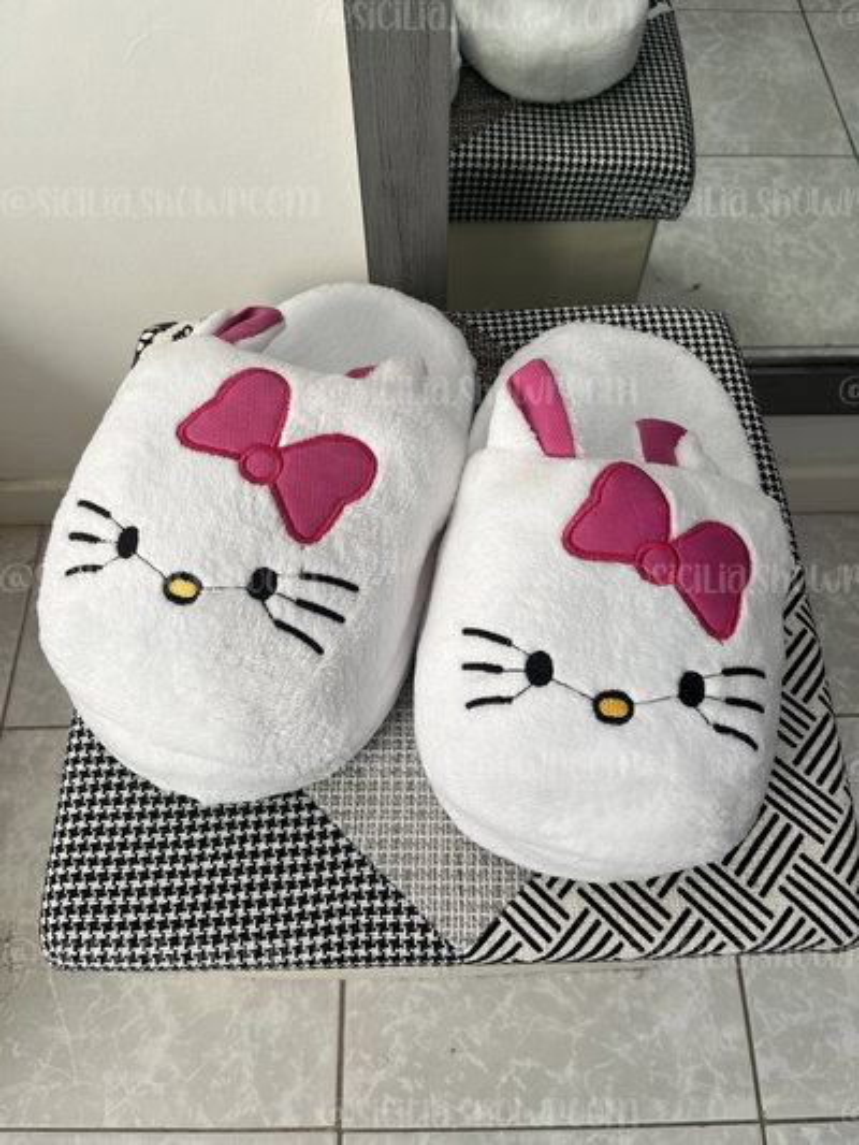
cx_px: 430
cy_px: 572
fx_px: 860
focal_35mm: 26
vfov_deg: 67.3
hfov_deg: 53.1
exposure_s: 1/121
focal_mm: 5.1
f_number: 1.6
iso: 40
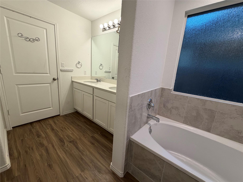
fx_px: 98
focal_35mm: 14
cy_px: 91
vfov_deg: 85.7
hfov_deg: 102.1
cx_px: 122
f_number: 2.2
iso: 200
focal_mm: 2.22
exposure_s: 1/120
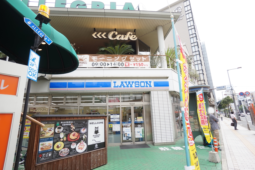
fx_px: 127
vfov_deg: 67.3
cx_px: 128
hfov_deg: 90.0
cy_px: 85
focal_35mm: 18
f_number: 6.3
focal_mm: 12
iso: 100
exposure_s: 1/80
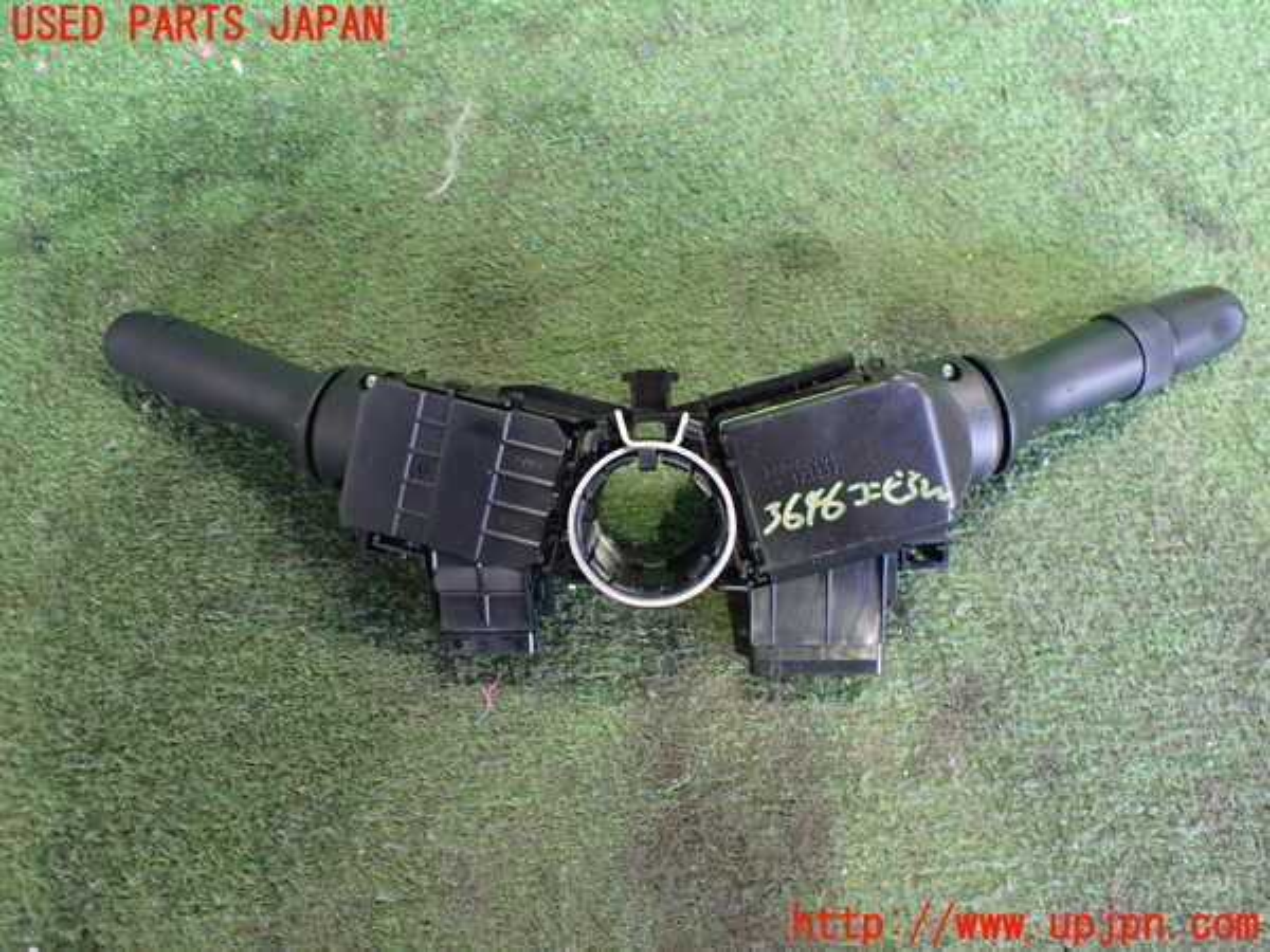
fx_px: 1101
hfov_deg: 60.0
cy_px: 476
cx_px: 635
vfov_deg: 46.8
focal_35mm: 30
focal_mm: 5.4
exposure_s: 1/50
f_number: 2.3
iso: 800
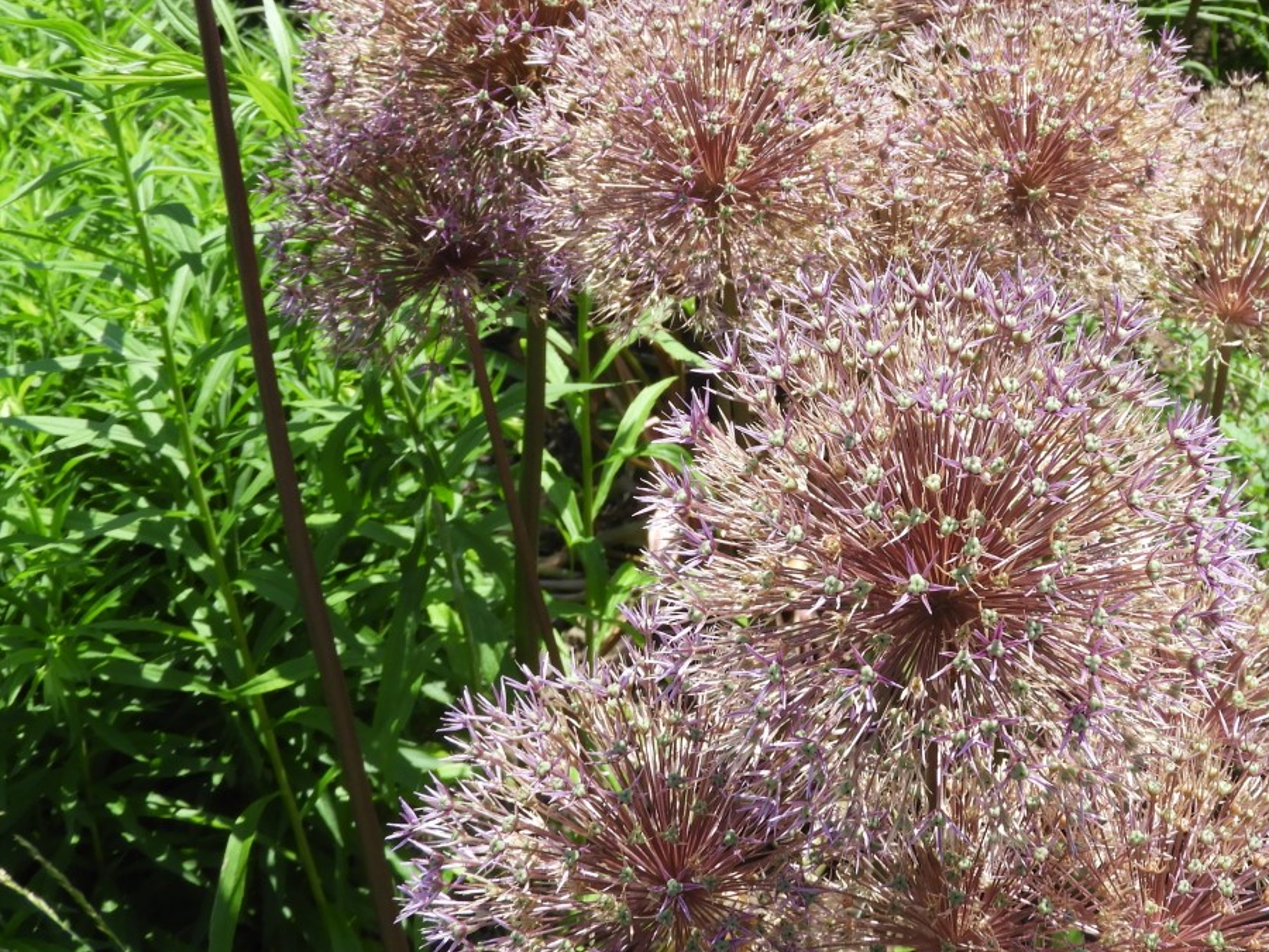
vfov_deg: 22.8
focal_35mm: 64
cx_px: 857
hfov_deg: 30.0
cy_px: 260
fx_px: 2346
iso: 100
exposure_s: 1/500
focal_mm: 7.2
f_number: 3.8
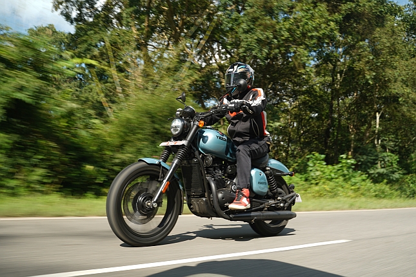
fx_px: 393
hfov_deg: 55.8
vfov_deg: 38.9
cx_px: 208
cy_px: 138
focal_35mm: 34
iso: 80
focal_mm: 34
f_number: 5
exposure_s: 1/50
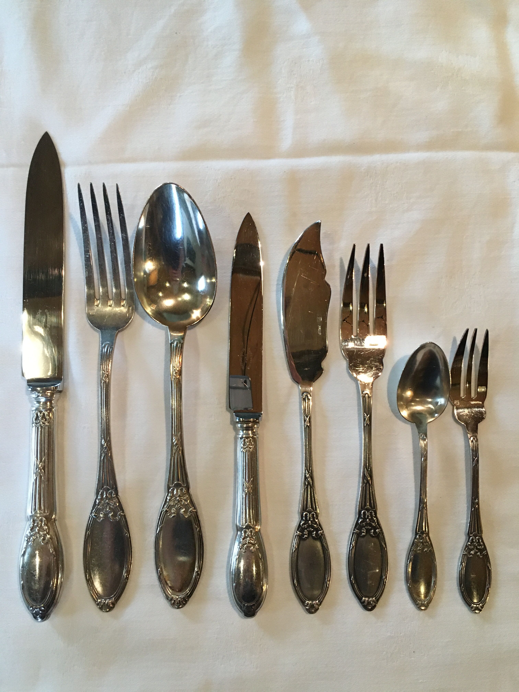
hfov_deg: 48.2
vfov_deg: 61.7
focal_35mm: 29
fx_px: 580
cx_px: 260
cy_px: 346
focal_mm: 4.15
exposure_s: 1/25
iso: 200
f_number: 2.2
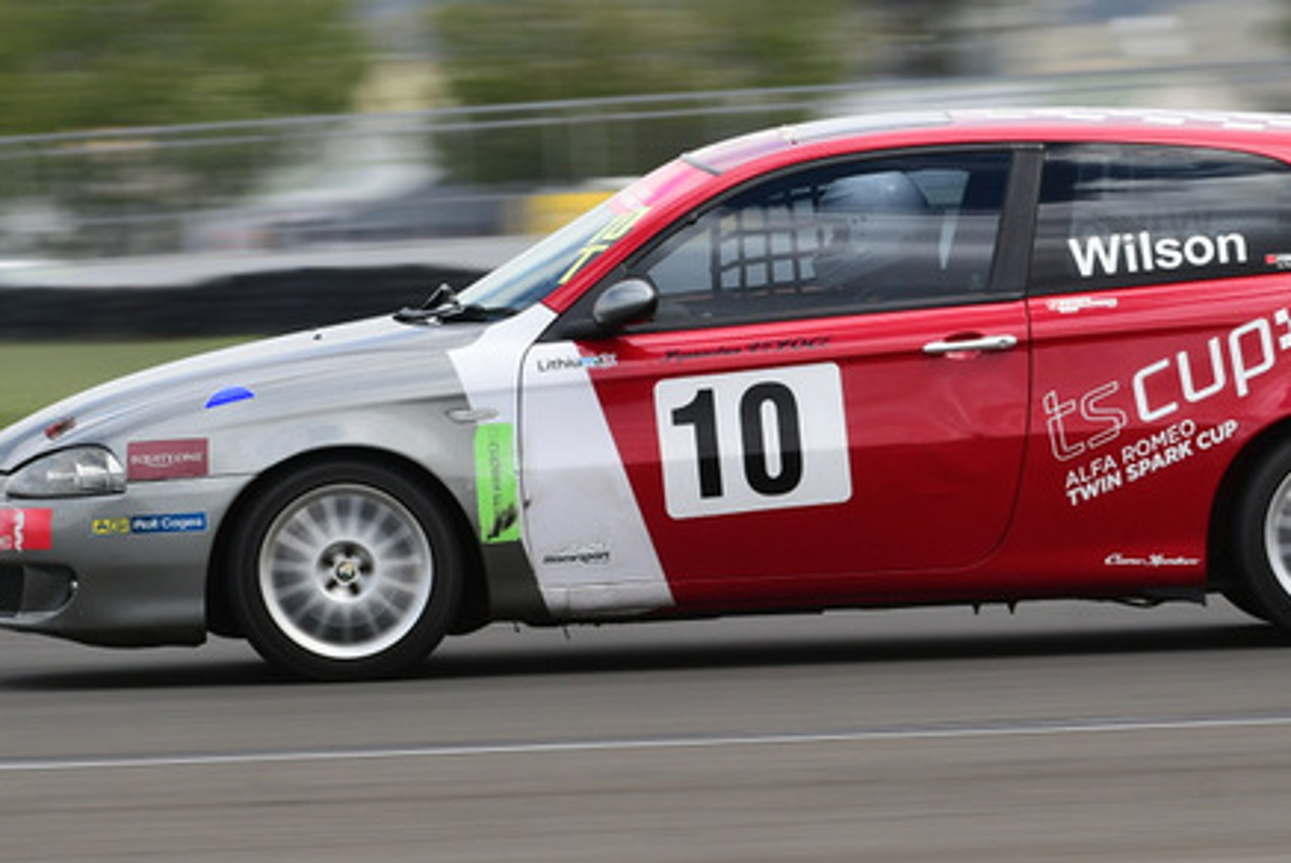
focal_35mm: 549
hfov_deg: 3.8
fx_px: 19700
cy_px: 80
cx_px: 641
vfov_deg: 2.5
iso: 125
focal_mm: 200
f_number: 10
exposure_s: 1/160
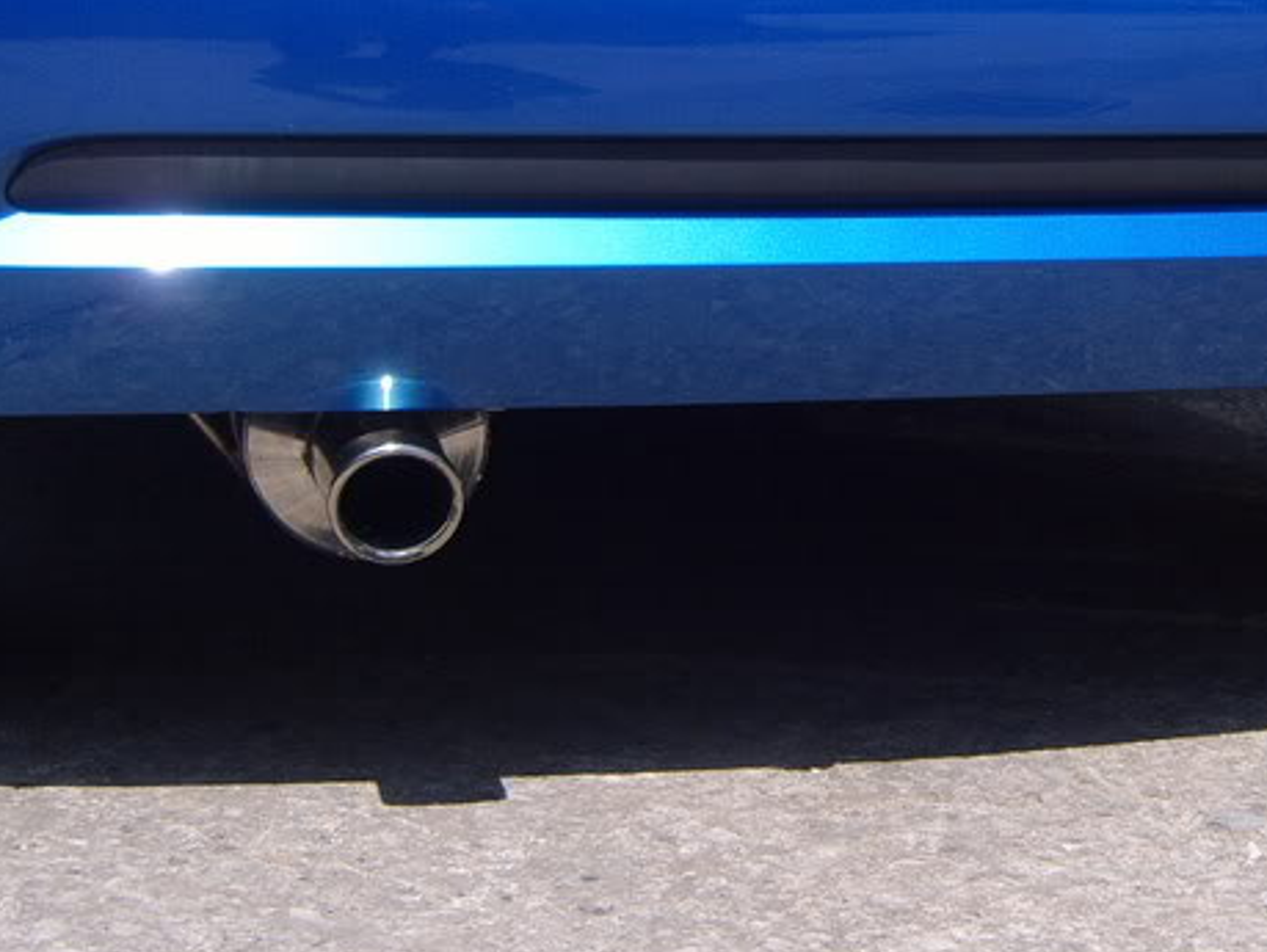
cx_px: 823
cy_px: 367
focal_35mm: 78
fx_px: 2857
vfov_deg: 18.9
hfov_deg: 24.9
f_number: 7.1
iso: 80
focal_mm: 7.4
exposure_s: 1/180
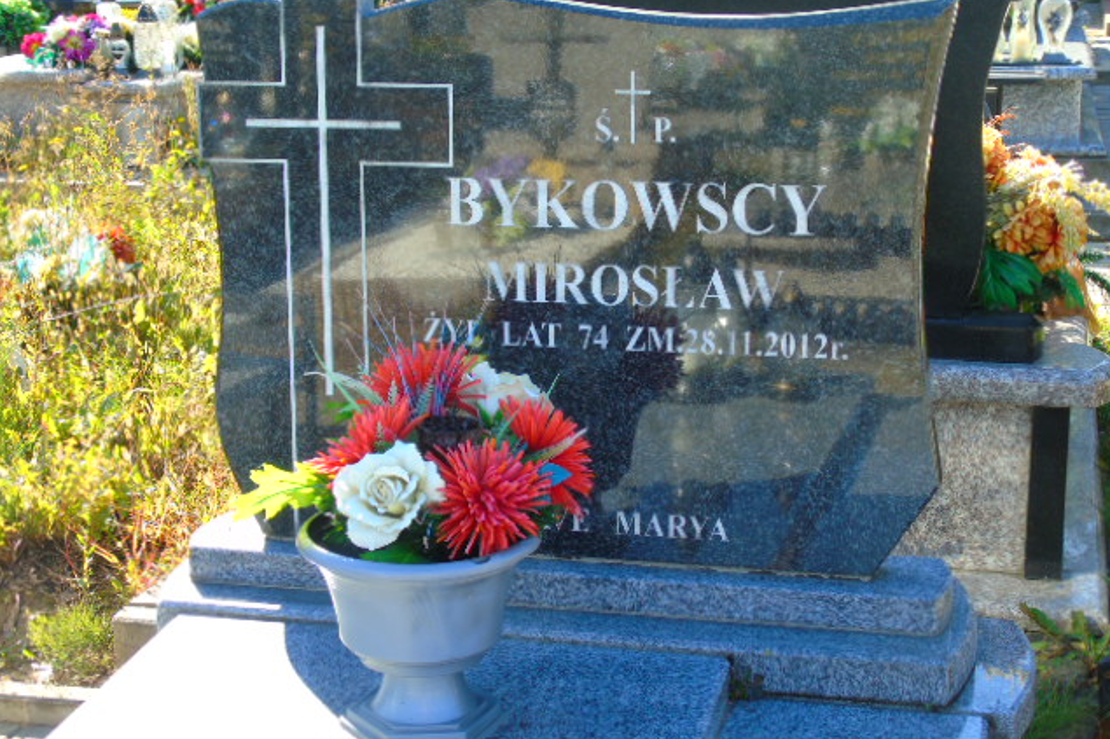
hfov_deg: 31.0
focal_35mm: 65
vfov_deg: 20.9
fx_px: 2004
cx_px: 552
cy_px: 383
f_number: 4.5
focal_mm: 11
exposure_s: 1/100
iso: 80
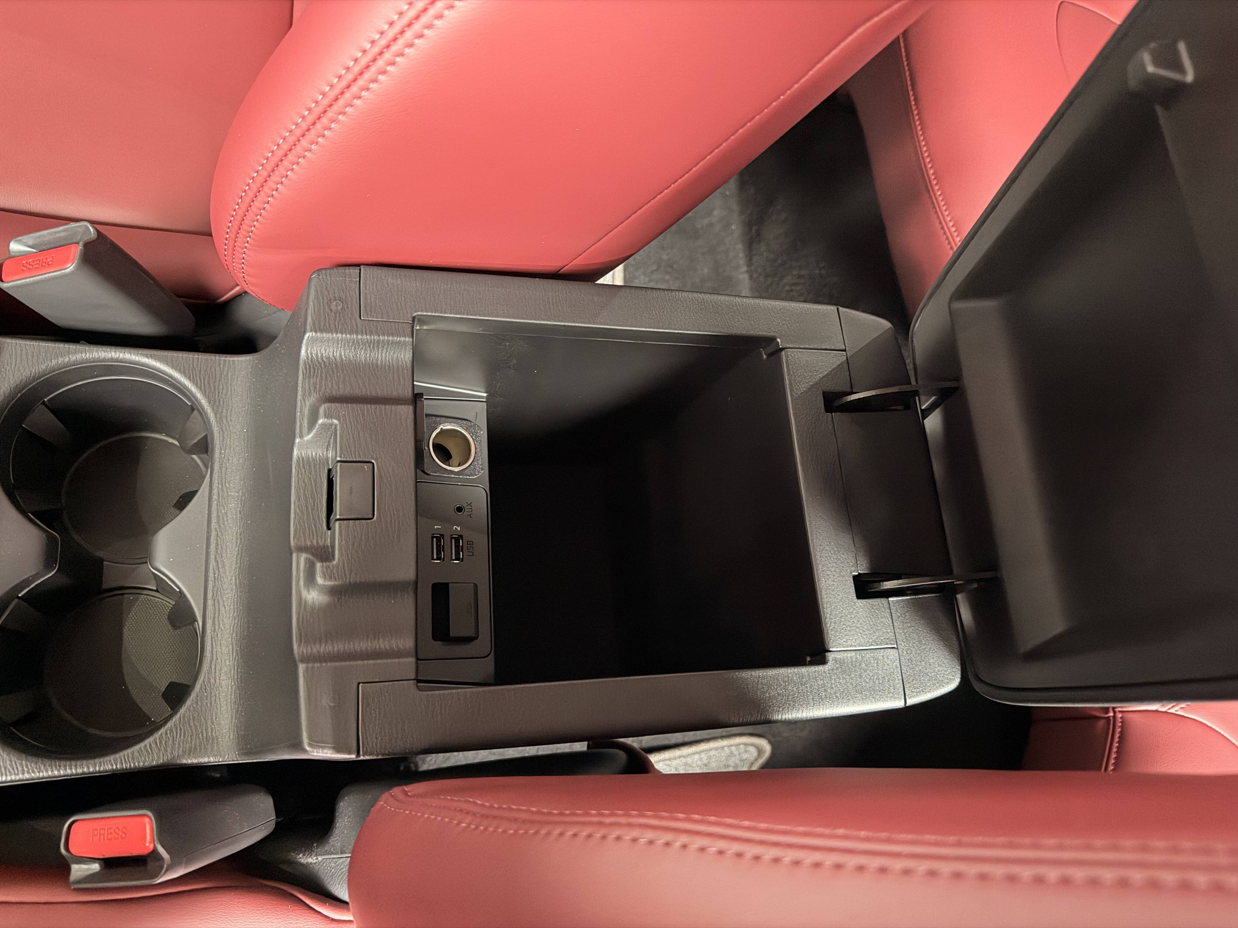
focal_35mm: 24
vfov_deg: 56.8
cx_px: 619
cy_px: 464
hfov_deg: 71.6
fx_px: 858
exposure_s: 1/26
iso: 1600
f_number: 1.78
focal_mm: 6.76
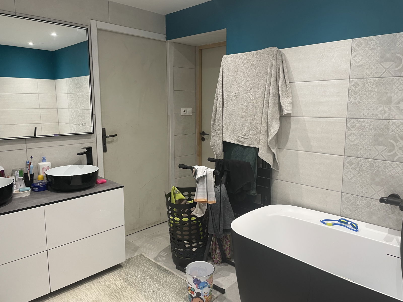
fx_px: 303
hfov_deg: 67.3
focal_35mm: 26
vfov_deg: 53.1
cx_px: 202
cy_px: 151
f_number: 1.6
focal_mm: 4.2
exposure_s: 1/50
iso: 64
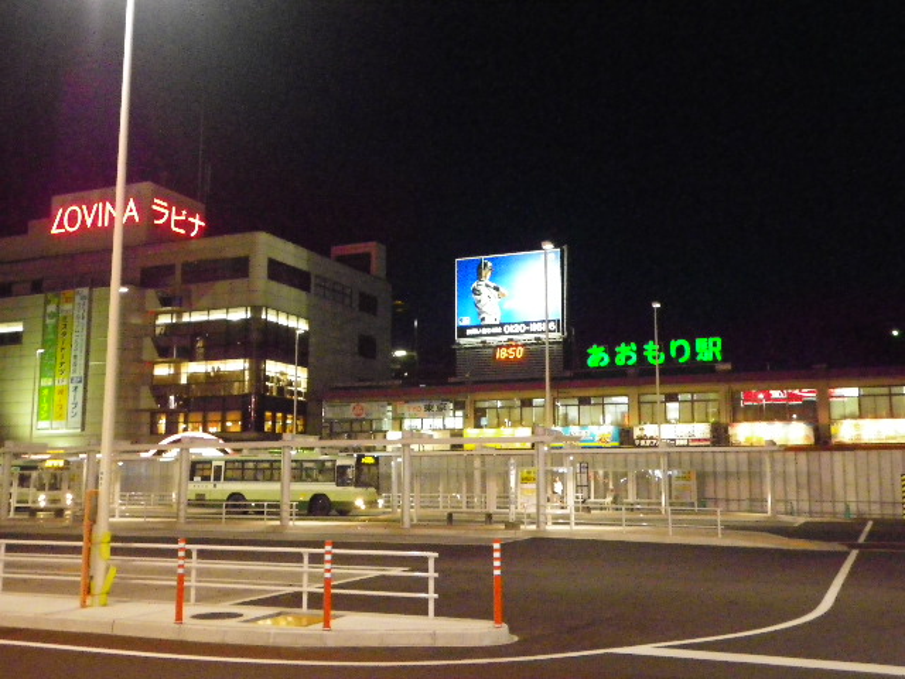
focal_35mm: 39
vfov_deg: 36.8
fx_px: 1020
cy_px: 340
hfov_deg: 47.9
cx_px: 452
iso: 800
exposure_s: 1/20
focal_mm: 6.9
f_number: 3
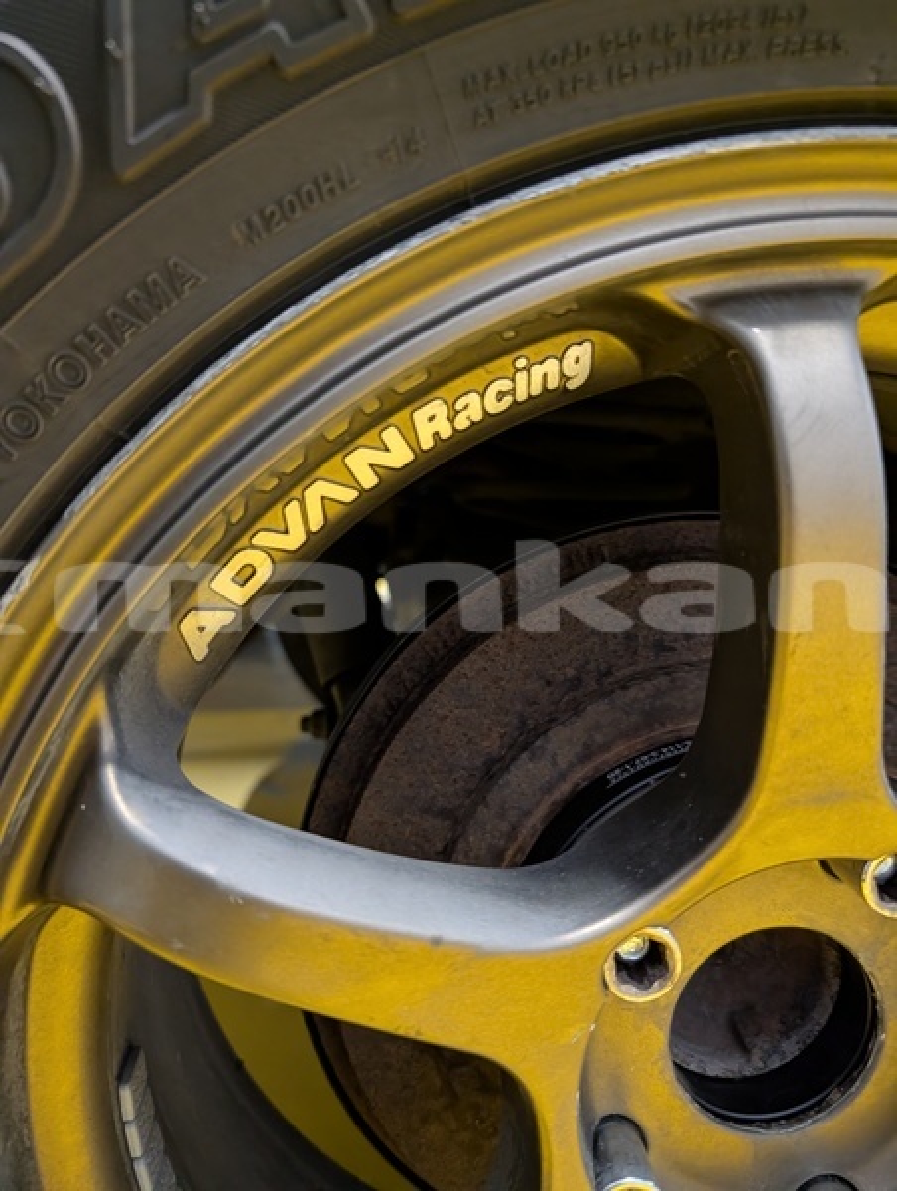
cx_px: 448
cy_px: 596
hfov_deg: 57.0
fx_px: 827
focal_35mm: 24
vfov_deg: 71.5
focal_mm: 6.9
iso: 1392
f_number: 1.68
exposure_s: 1/24.3
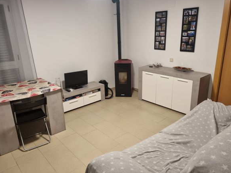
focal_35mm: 27
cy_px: 87
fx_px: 180
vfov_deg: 51.3
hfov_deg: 65.3
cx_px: 118
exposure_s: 1/50
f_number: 1.8
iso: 250
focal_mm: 5.4
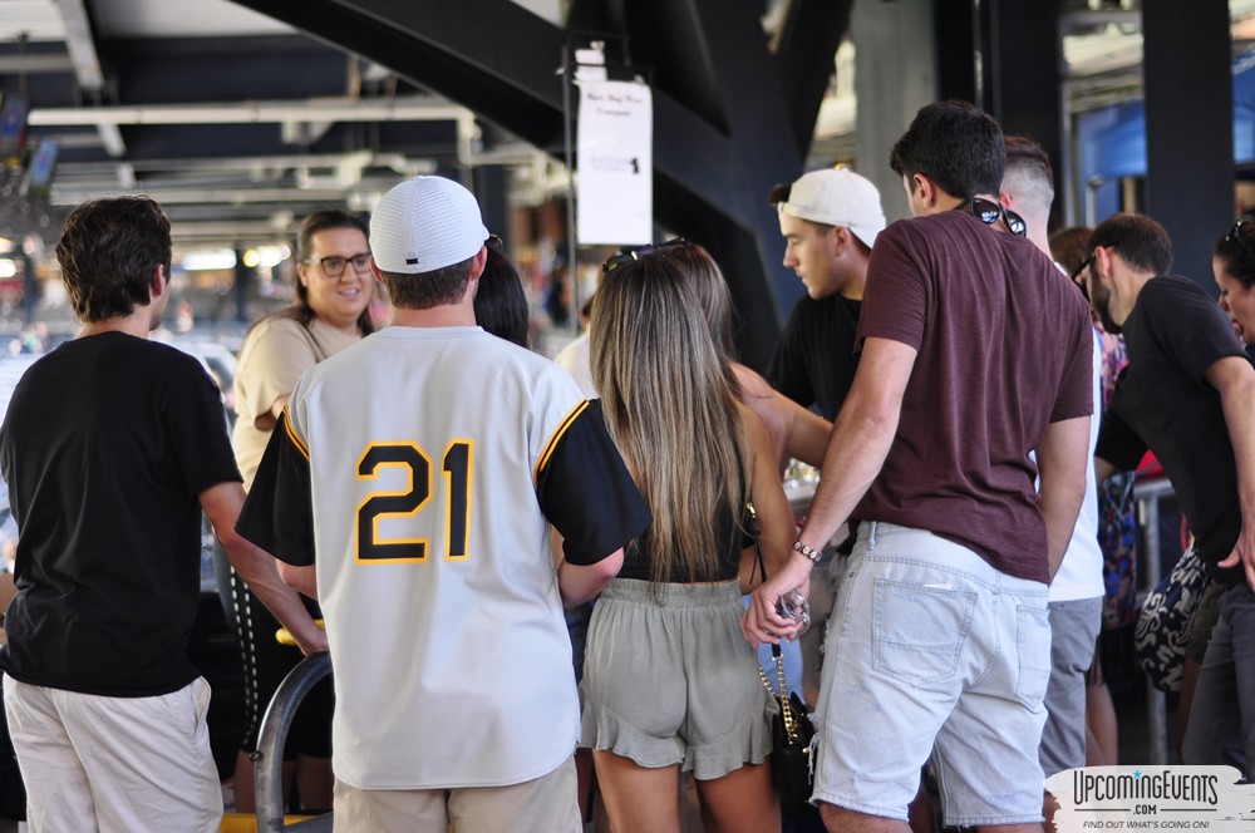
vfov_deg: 18.1
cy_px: 416
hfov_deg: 27.0
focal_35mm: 75
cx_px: 628
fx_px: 2611
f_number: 1.8
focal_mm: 50
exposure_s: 1/125
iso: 200
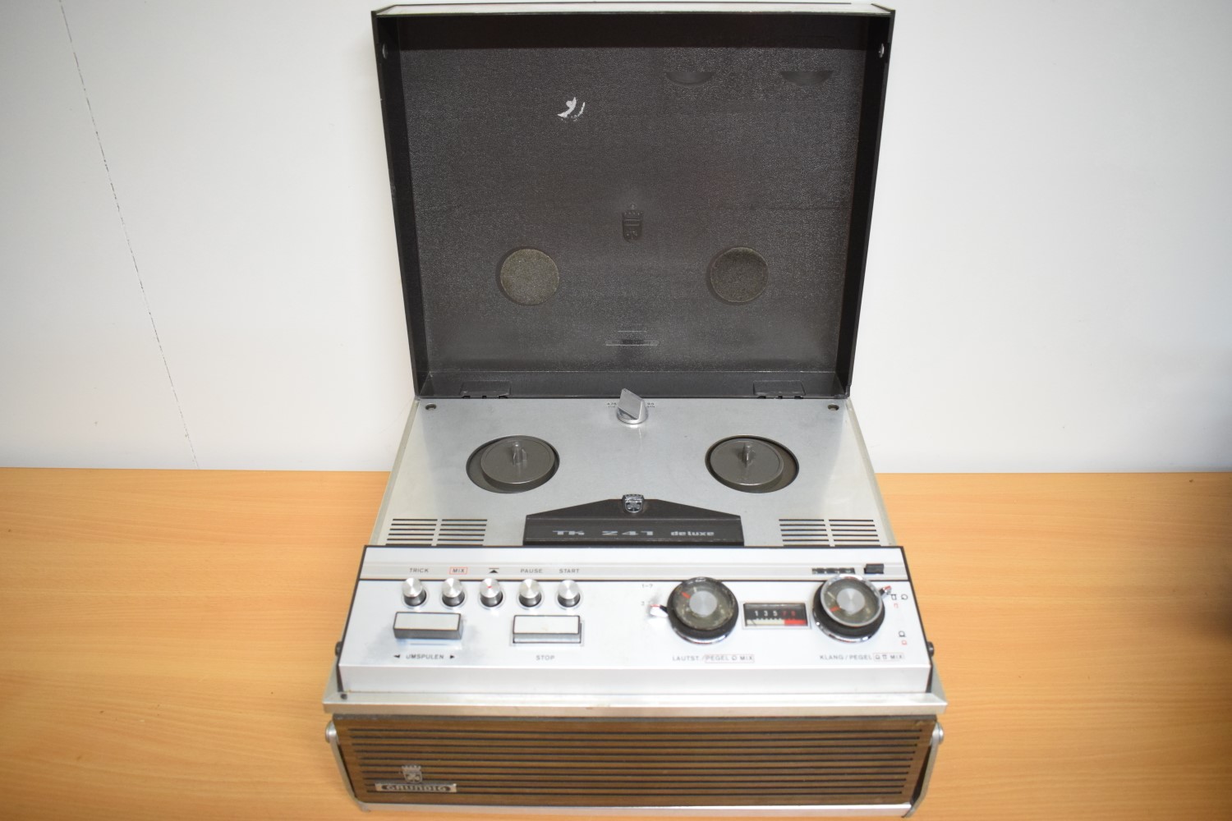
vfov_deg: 47.9
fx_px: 924
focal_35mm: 27
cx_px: 616
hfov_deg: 67.4
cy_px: 410
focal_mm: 18
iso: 2000
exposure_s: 1/125
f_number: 4
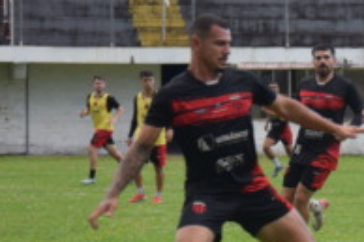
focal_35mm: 339
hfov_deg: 6.0
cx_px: 462
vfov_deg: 4.0
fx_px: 3425
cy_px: 145
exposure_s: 1/250
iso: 450
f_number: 5.3
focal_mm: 80
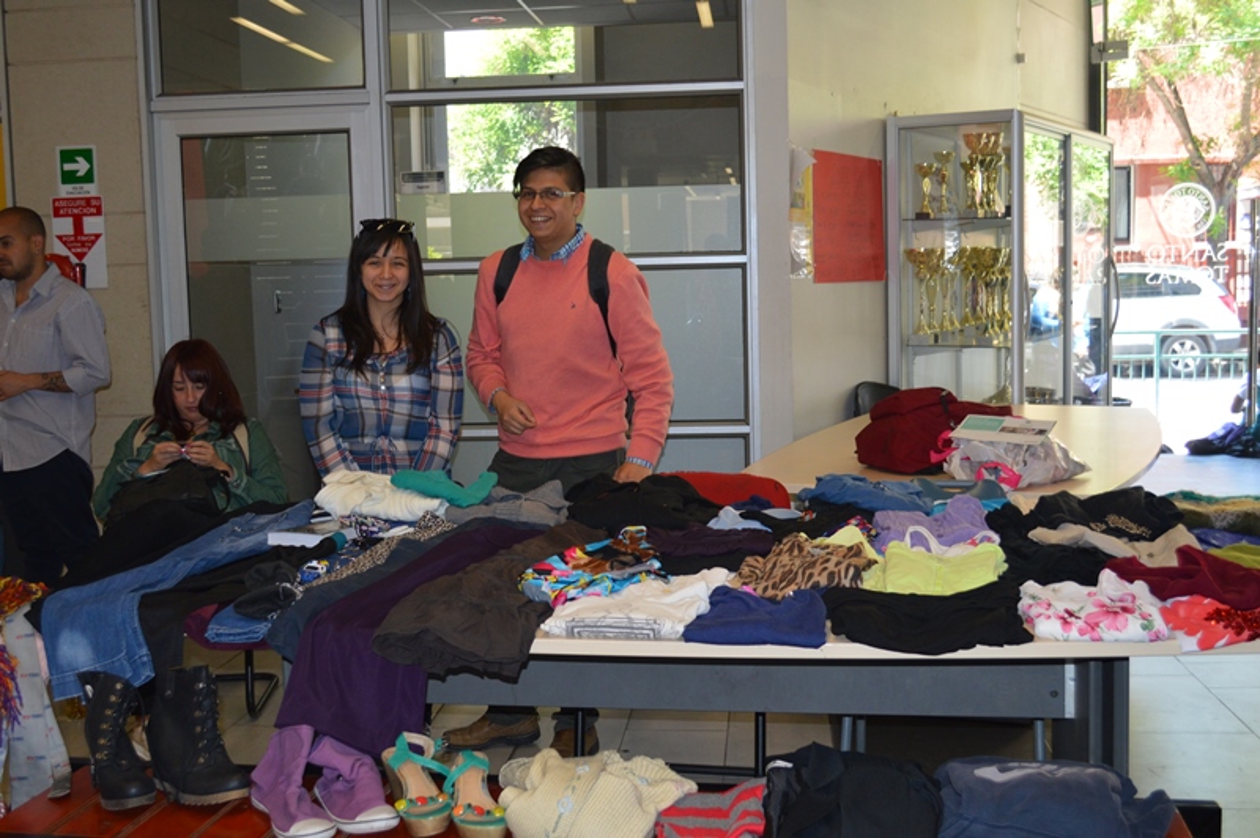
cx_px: 630
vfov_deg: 34.2
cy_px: 419
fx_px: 1364
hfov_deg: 49.6
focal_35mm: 39
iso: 640
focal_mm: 26
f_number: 4.2
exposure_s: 1/60
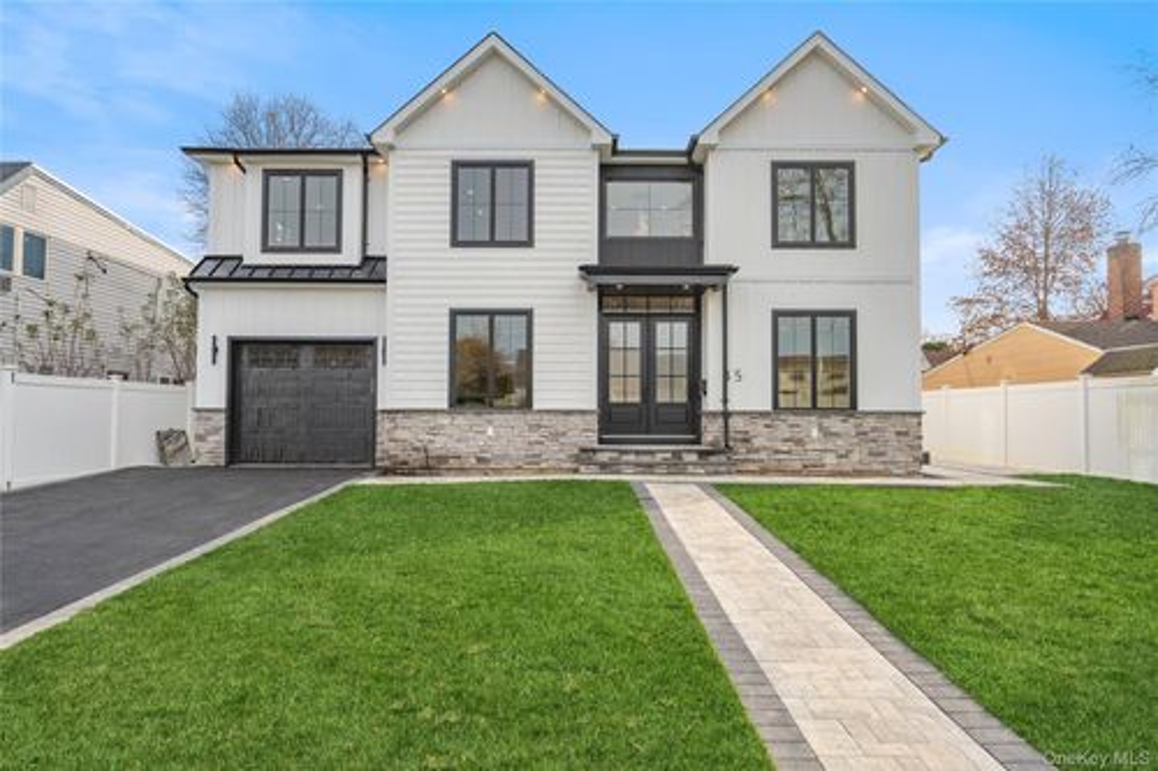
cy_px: 386
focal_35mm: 21
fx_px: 675
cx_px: 579
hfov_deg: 81.2
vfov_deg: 59.5
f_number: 8
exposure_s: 1/200
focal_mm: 21
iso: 320
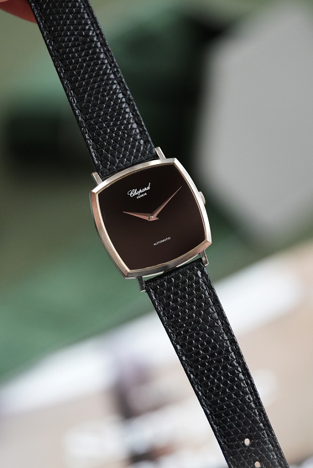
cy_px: 234
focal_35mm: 105
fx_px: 1368
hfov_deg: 13.1
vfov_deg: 19.4
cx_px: 156
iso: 2500
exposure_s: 1/250
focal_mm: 105
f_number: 2.8
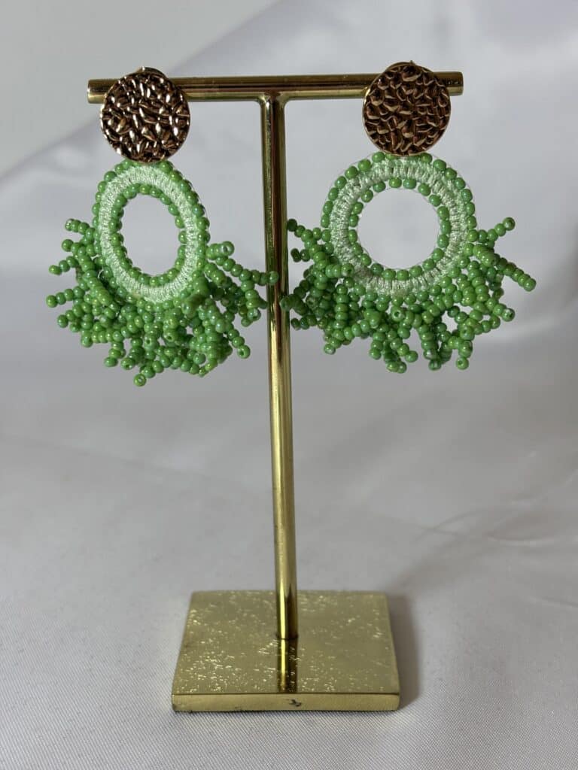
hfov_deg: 28.0
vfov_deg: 36.8
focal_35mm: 52
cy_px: 385
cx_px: 289
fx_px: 1158
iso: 25
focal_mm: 5.96
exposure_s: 1/102
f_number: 1.6
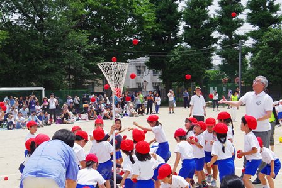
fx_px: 329
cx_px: 141
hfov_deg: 46.4
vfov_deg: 31.9
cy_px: 94
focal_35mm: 42
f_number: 5.6
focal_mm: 28
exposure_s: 1/1000
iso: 200
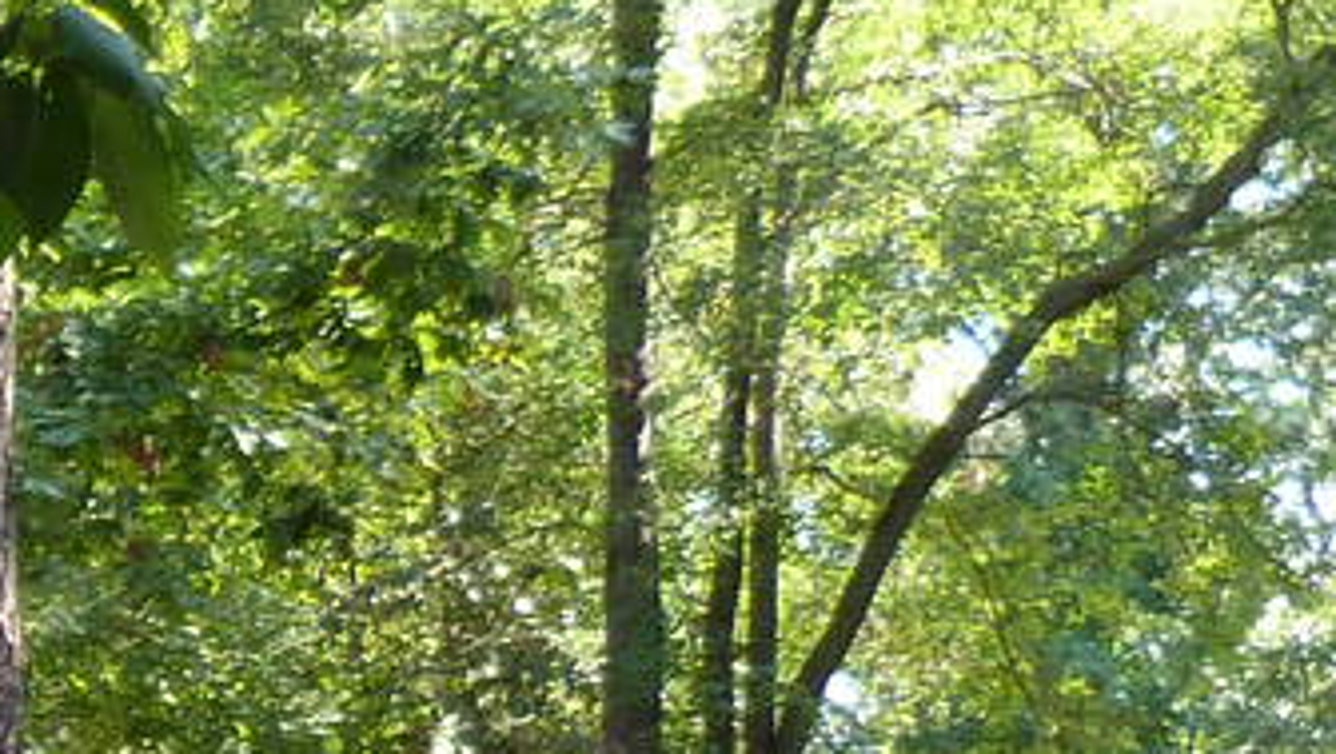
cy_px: 1141
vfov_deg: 9.1
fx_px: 4609
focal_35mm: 130
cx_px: -893
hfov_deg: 14.8
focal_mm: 4.5
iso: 100
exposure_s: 1/60
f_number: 2.8
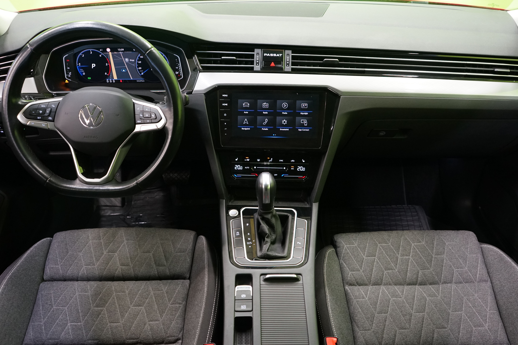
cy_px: 172
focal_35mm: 30
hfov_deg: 61.9
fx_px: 432
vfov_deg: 43.6
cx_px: 259
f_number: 5
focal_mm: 30
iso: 2500
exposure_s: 1/20
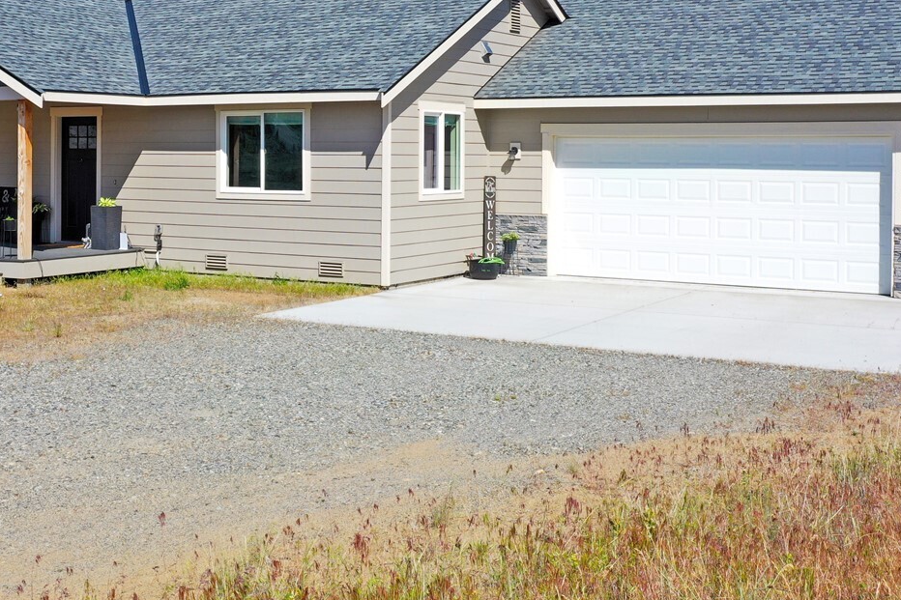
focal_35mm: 51
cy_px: 174
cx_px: 355
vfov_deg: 26.2
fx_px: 1276
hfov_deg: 38.7
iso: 100
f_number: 5.6
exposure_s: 1/500
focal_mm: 10.26
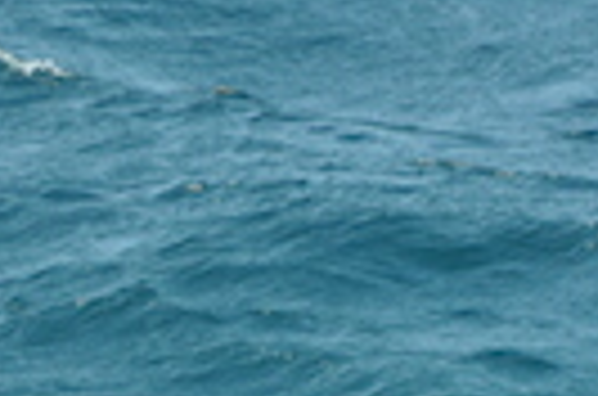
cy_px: 803
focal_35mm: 2168
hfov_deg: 1.0
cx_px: 526
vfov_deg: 0.6
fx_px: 35927
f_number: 5.6
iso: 320
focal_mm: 300
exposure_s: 1/500
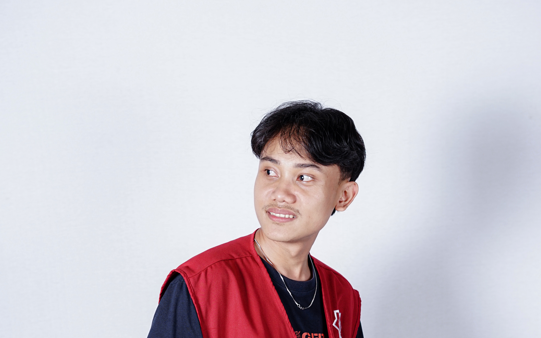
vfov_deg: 16.7
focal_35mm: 77
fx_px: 1135
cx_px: 271
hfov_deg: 26.8
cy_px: 296
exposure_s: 1/125
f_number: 3.5
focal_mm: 50
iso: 250
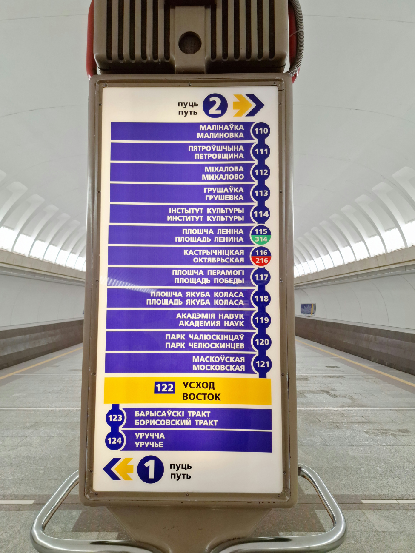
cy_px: 276
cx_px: 208
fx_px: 368
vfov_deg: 73.9
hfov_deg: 58.9
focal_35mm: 23
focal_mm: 5.54
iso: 50
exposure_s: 1/100
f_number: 1.8
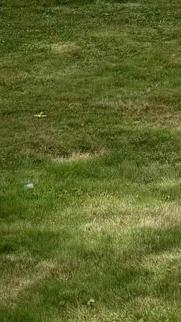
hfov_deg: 8.5
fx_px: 1050
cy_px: -175
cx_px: 516
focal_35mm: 123
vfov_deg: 15.9
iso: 80
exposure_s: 1/6711
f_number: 1.78
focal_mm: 6.76
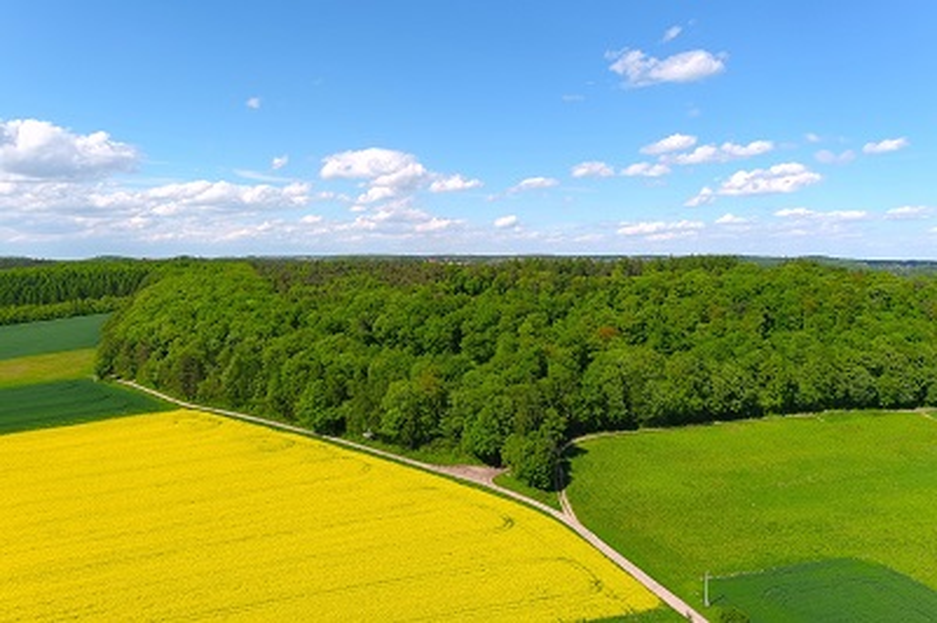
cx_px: 468
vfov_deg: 44.9
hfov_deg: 63.7
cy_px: 312
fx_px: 754
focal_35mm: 29
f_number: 5.6
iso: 100
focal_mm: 10.57
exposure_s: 1/320
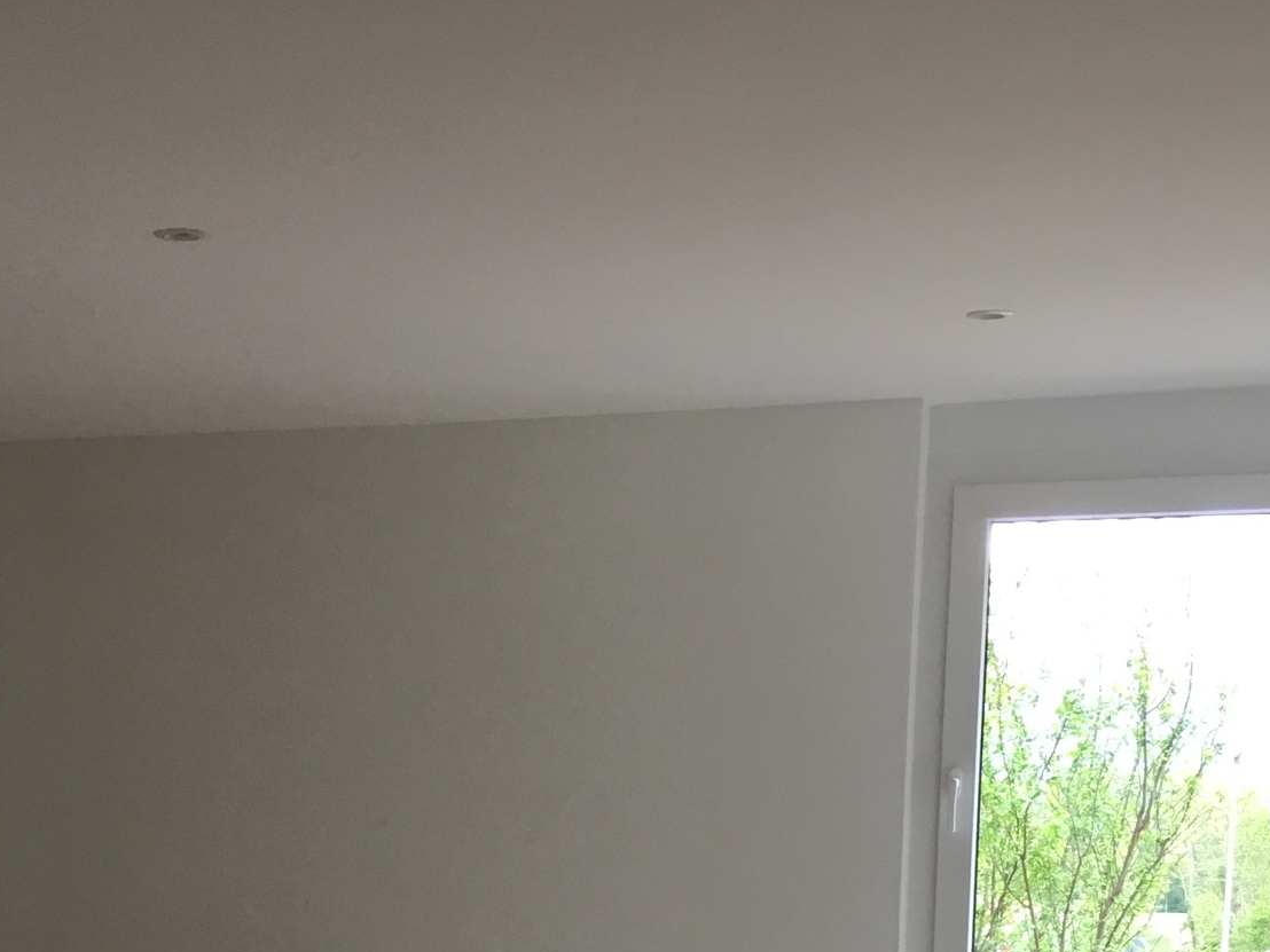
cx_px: 246
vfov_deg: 20.8
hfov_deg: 28.3
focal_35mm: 67
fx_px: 2458
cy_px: 1069
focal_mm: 4.15
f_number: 2.2
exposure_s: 1/33
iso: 50
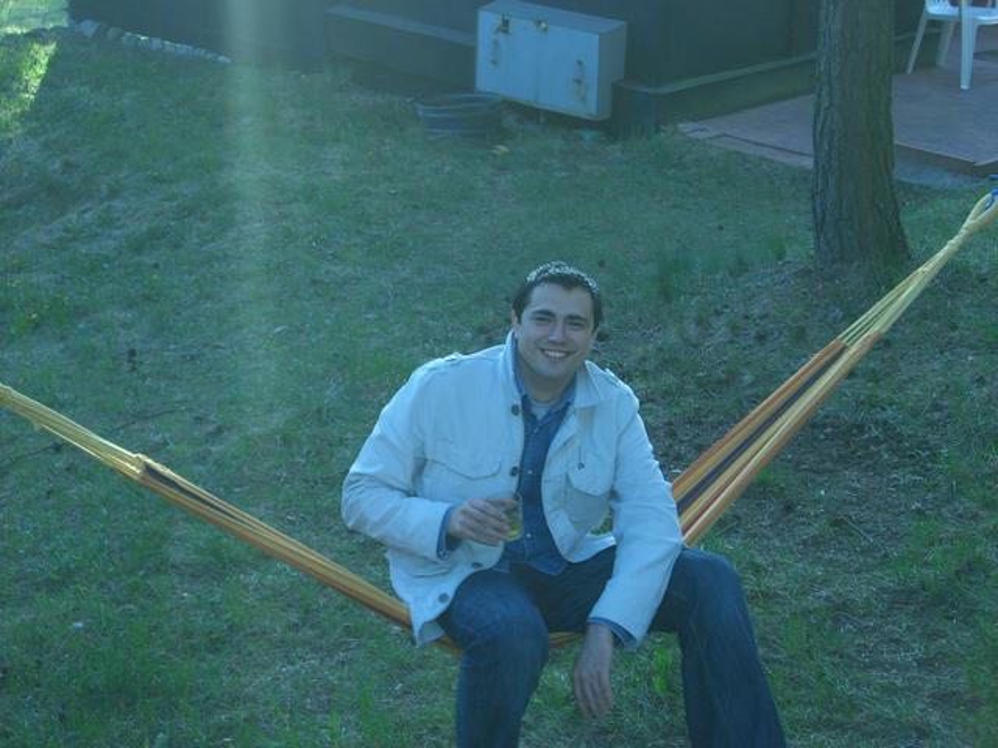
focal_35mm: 79
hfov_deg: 24.7
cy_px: 374
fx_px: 2278
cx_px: 499
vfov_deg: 18.7
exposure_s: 1/60
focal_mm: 12.8
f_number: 4.1
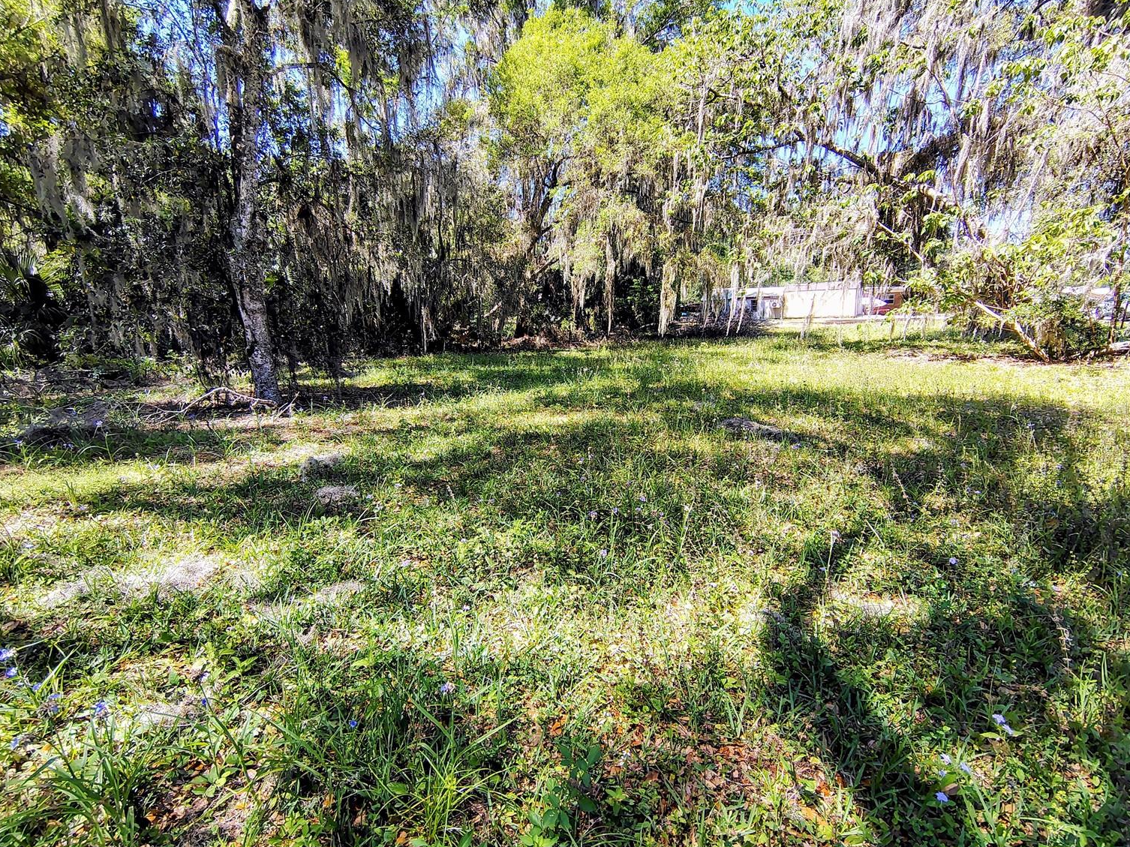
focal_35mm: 17
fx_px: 555
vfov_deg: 74.7
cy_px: 408
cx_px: 573
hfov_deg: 91.0
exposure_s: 1/221
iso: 100
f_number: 2.2
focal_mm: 2.13
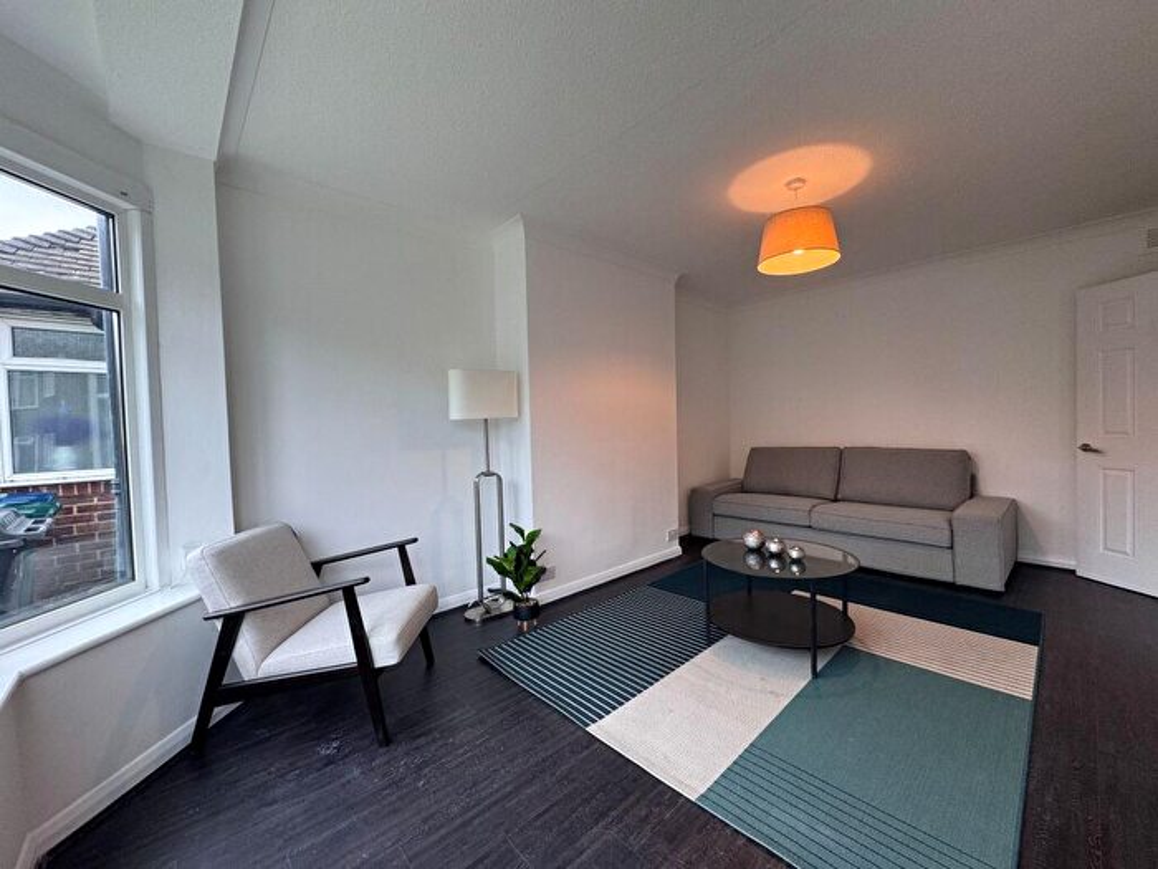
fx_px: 468
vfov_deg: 85.7
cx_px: 579
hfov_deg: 102.1
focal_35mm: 14
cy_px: 434
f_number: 2.2
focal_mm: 2.22
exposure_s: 1/100
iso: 80
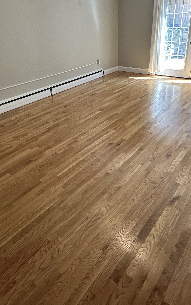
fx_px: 225
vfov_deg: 67.1
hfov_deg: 45.9
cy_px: 110
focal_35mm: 27
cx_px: 85
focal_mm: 2.22
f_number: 2.2
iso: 160
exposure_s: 1/120
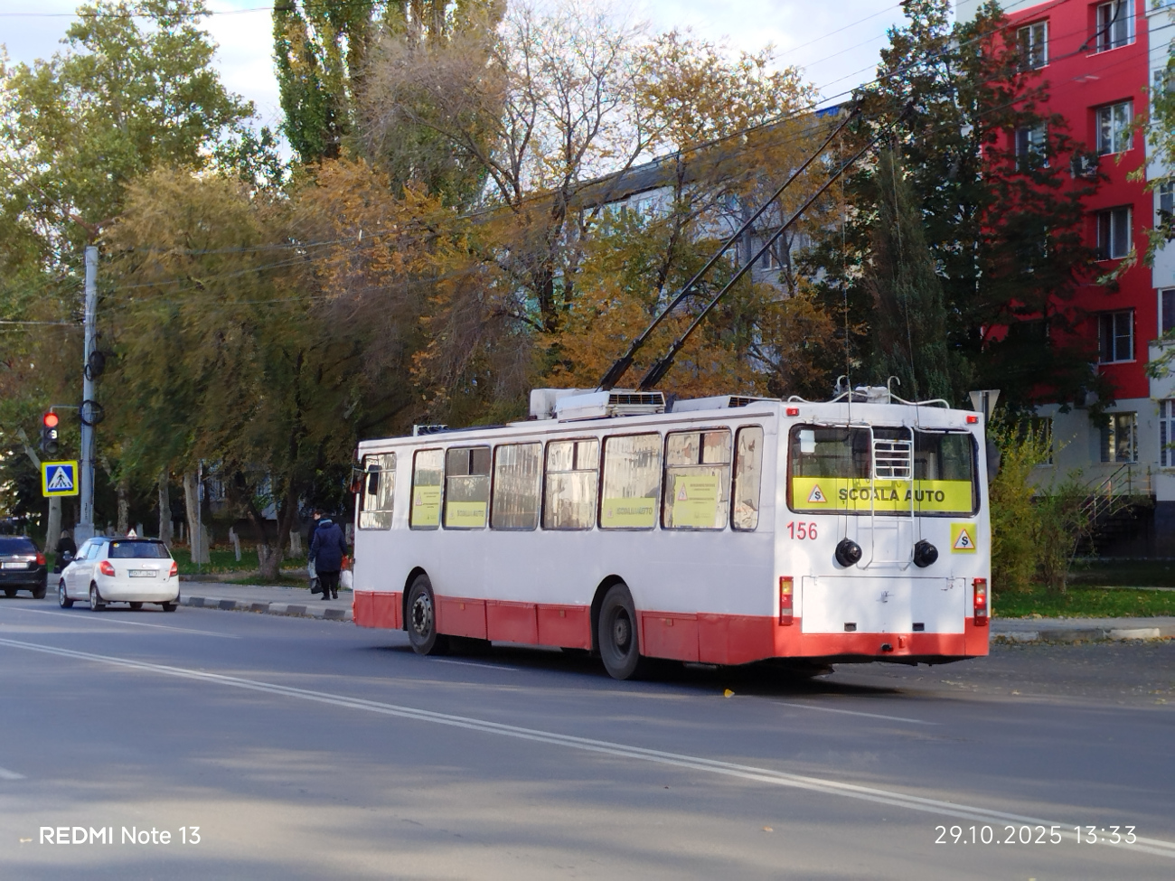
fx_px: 2444
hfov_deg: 27.0
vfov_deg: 20.4
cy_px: 440
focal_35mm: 72
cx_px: 588
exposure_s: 1/331
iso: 50
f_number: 1.7
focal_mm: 5.31
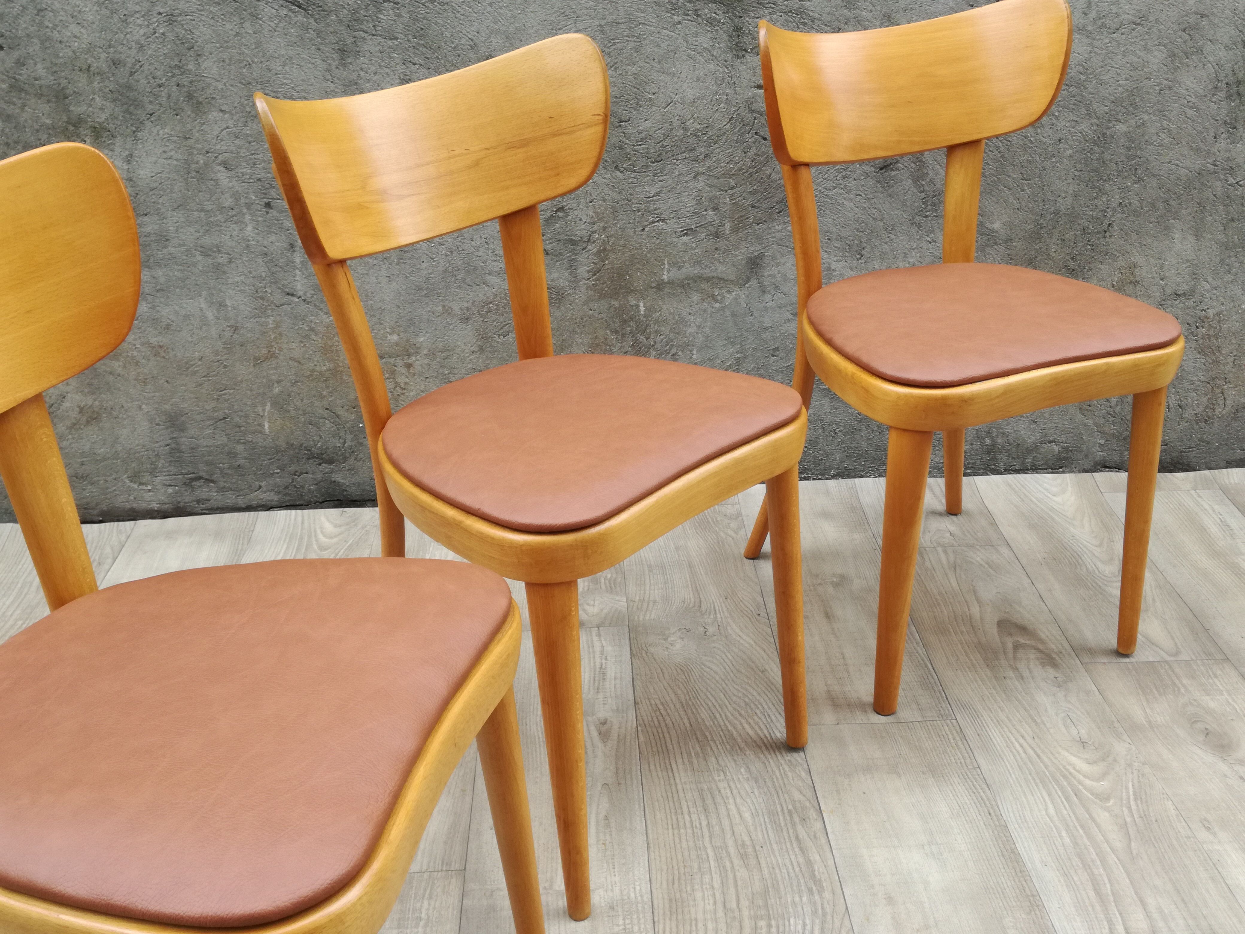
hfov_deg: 65.3
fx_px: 971
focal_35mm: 27
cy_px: 467
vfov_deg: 51.4
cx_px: 622
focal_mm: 3.79
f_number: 2
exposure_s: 1/100
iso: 50
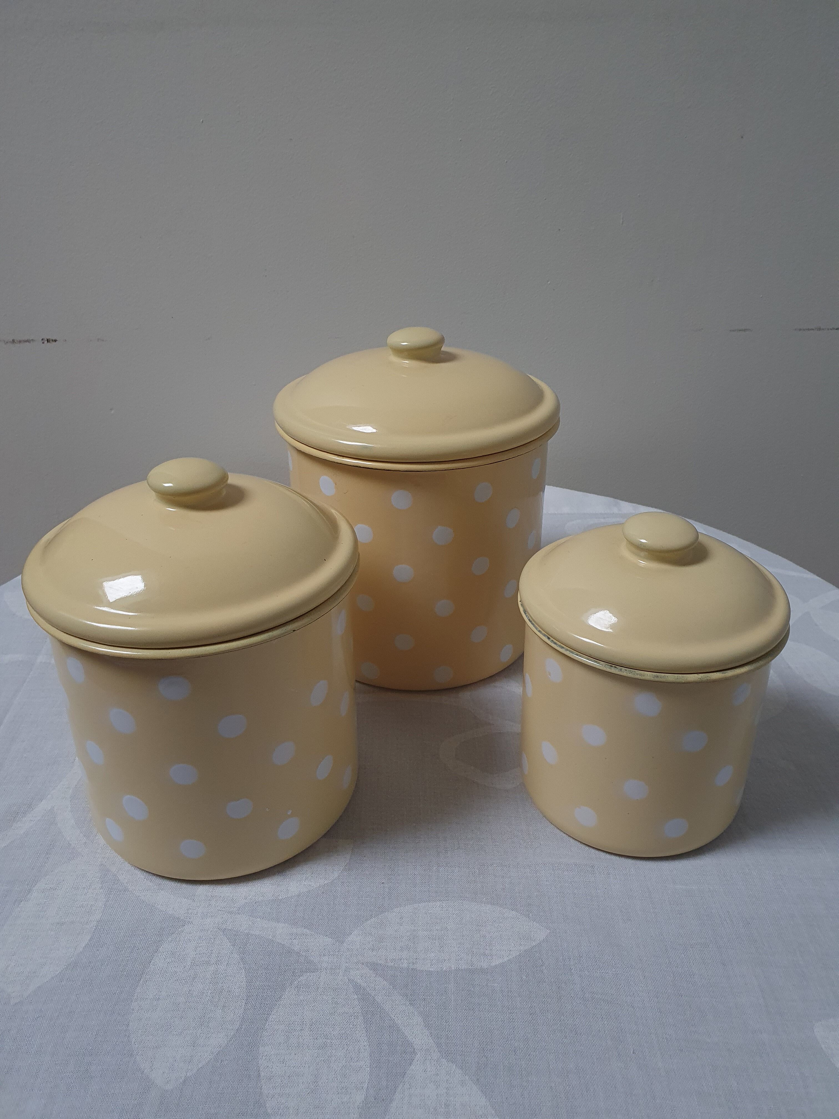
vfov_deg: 67.3
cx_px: 420
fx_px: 840
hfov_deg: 53.1
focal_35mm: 26
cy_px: 560
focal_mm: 4.32
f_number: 2.4
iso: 160
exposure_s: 1/50
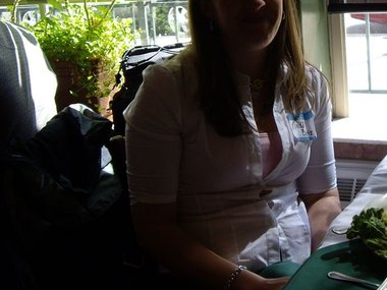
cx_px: 277
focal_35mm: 64
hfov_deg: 29.9
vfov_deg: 22.6
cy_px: 60
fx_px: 716
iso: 100
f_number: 2.7
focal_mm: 6.2
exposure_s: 1/125
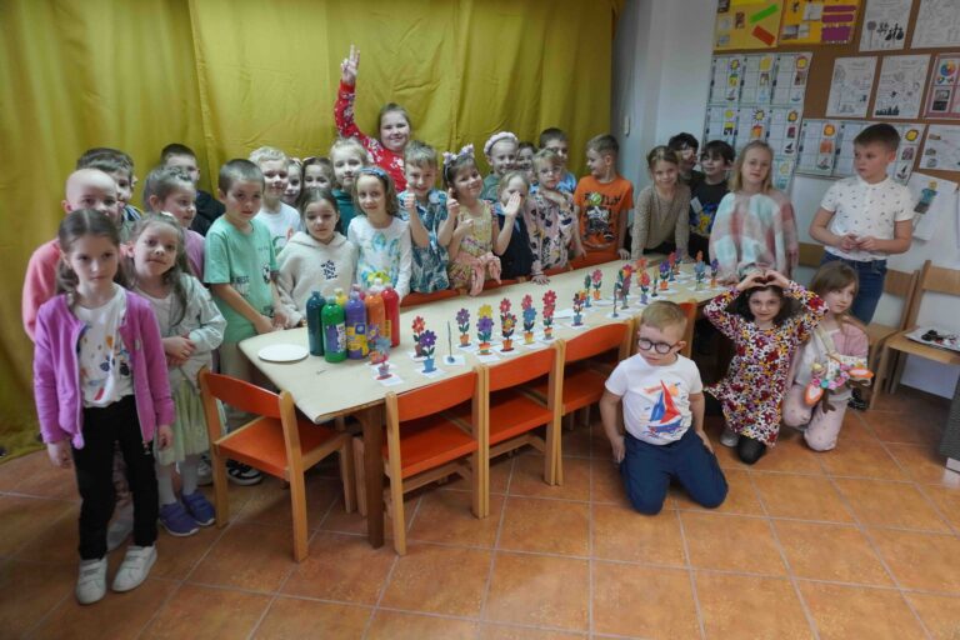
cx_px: 480
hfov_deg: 73.7
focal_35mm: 24
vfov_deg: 53.1
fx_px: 640
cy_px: 320
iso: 1600
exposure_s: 1/160
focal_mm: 16
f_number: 4
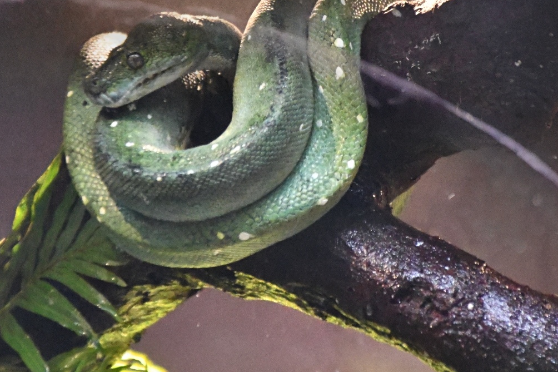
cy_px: 120
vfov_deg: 2.8
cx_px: 250
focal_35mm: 484
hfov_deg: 4.3
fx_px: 7500
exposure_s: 1/100
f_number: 6.3
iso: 12800
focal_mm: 200
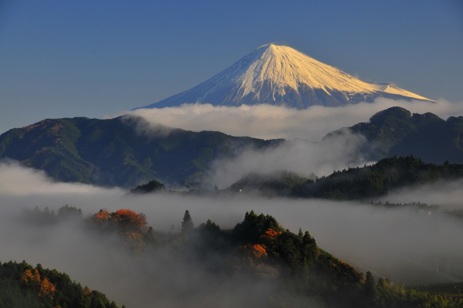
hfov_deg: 18.2
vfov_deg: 12.1
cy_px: 154
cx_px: 232
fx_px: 1445
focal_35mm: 112
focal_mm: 75
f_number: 10
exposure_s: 1/125
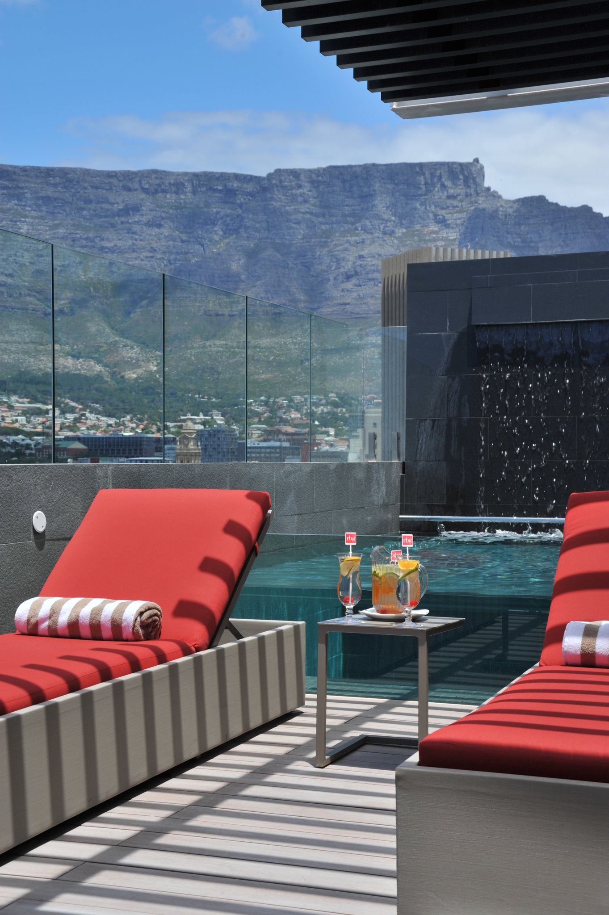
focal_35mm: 55
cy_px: 458
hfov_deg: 24.6
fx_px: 1397
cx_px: 304
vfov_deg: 36.3
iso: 250
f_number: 11
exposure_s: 1/160
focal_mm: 55
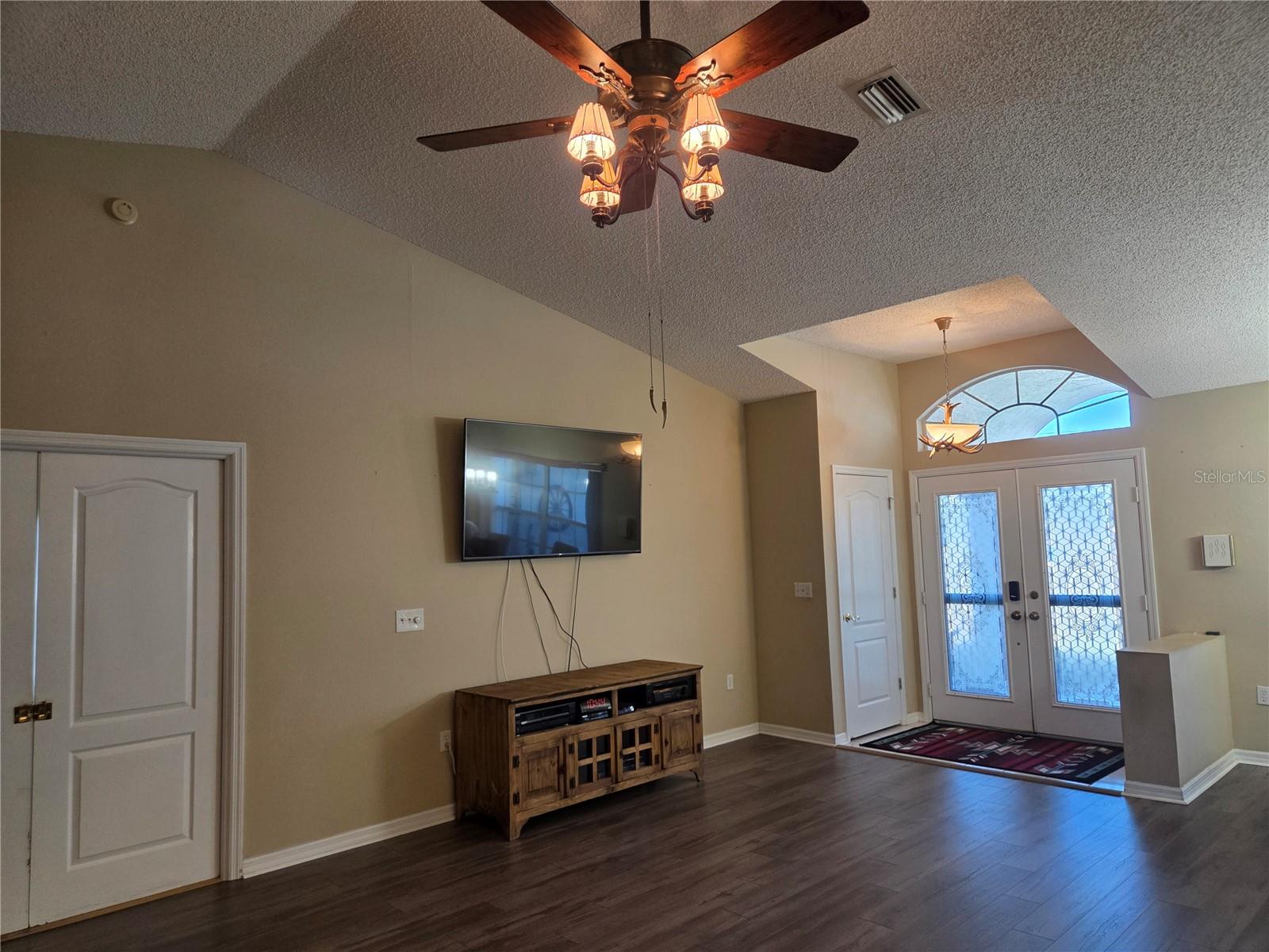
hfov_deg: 73.9
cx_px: 634
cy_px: 476
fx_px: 843
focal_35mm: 23
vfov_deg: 58.9
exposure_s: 1/120
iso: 250
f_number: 1.8
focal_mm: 5.4
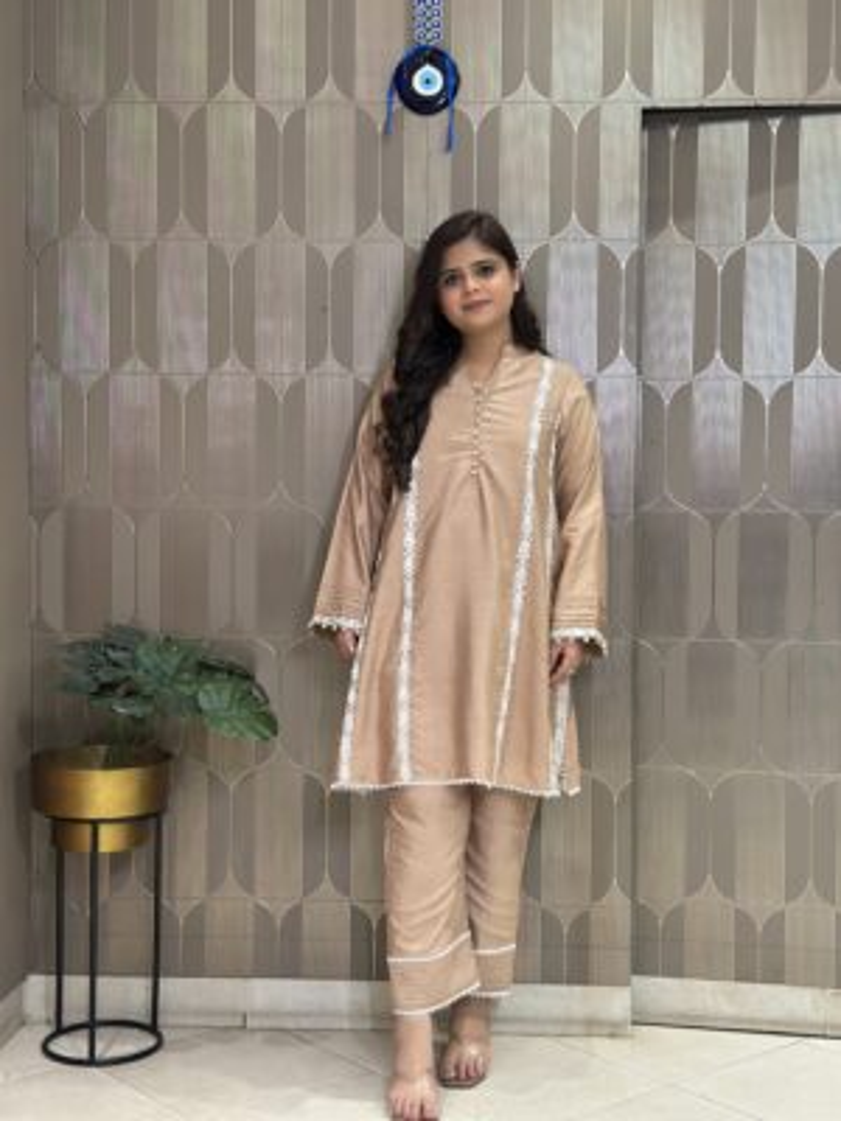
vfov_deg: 39.7
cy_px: 560
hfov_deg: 30.3
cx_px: 420
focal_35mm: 48
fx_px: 1555
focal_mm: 6.86
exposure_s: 1/50
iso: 125
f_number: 1.78
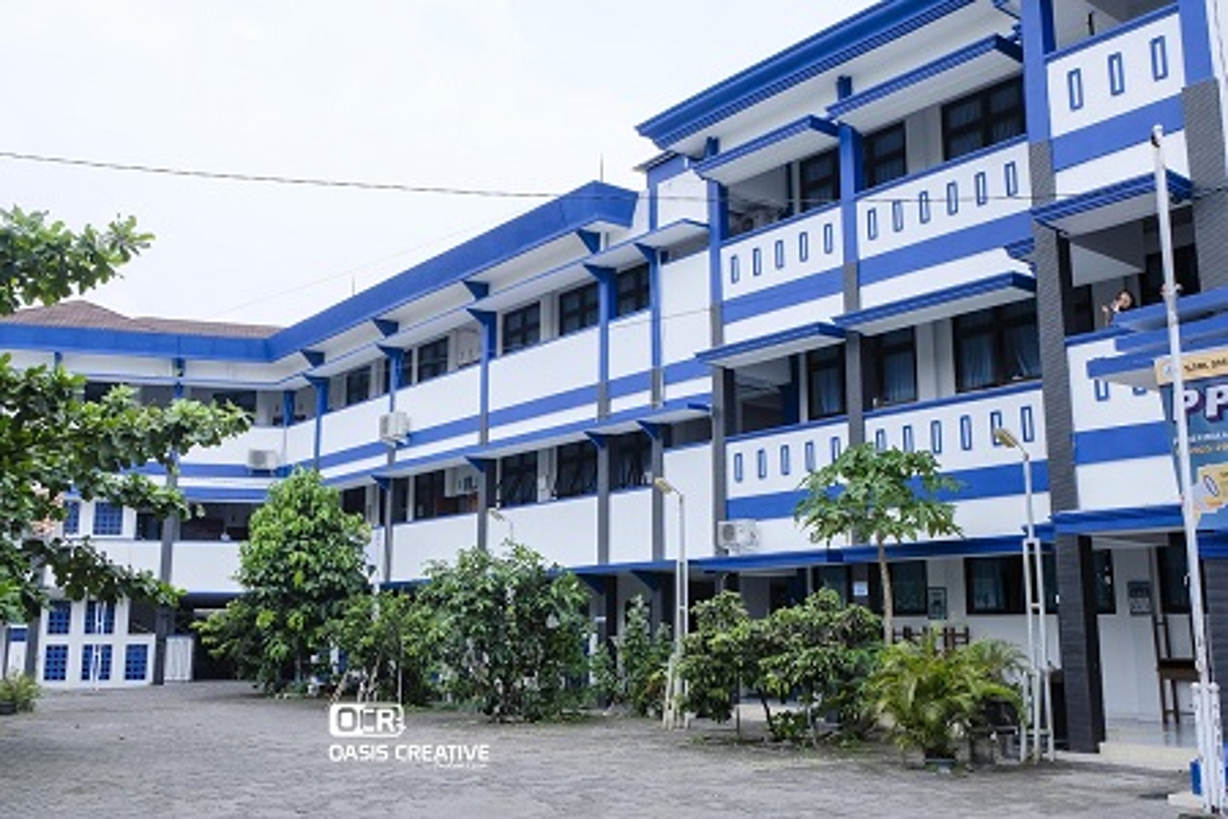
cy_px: 410
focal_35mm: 35
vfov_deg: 37.9
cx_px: 614
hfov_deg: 54.4
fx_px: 1194
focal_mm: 23.2
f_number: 9
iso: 400
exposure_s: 1/250
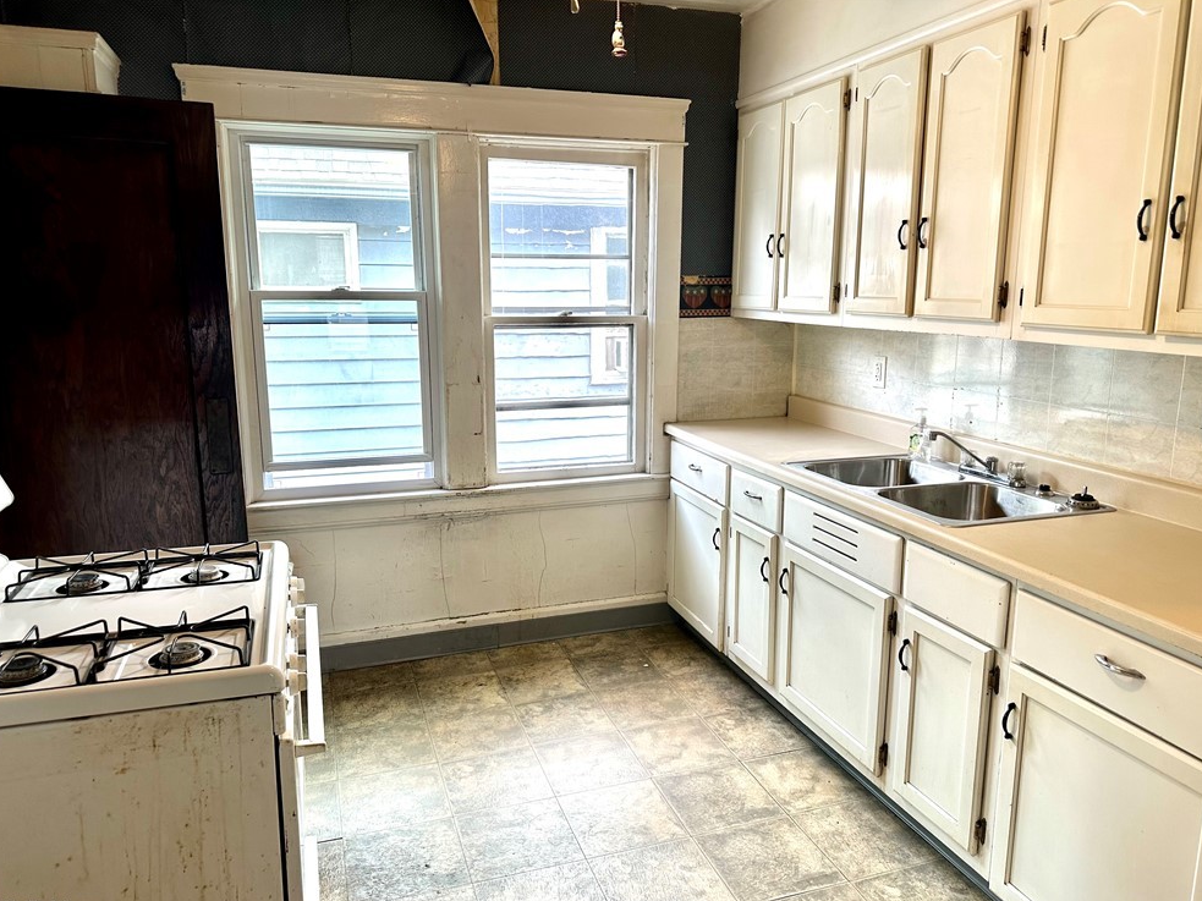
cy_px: 462
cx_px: 609
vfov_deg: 54.9
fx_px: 868
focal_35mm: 25
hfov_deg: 69.4
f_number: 1.78
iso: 125
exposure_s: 1/120
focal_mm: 6.86
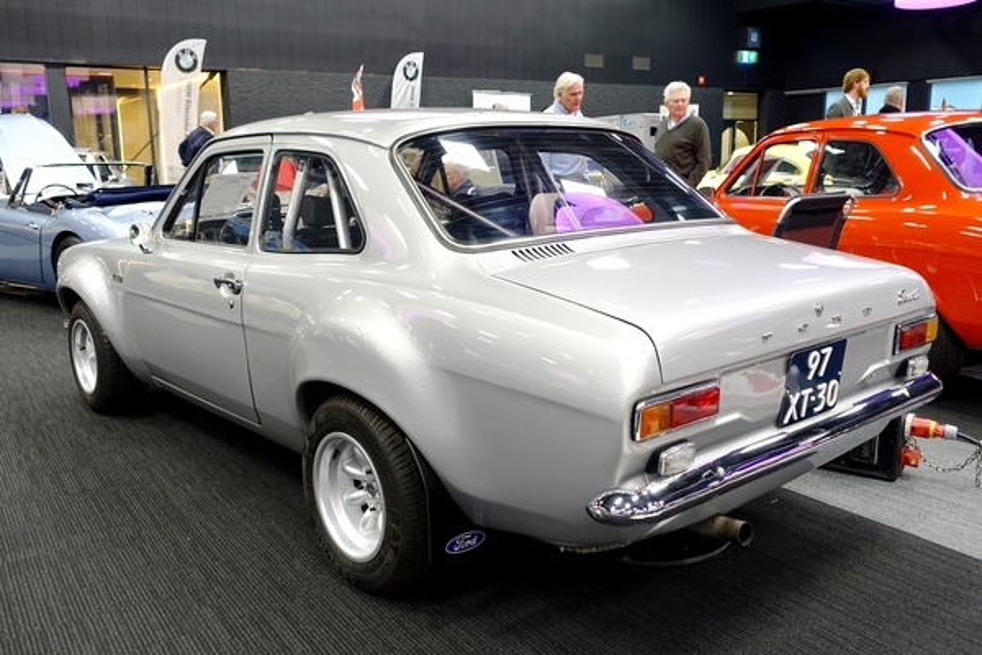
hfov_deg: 60.3
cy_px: 328
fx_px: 846
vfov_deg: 42.3
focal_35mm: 31
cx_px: 491
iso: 400
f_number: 2.5
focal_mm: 11.45
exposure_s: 1/40
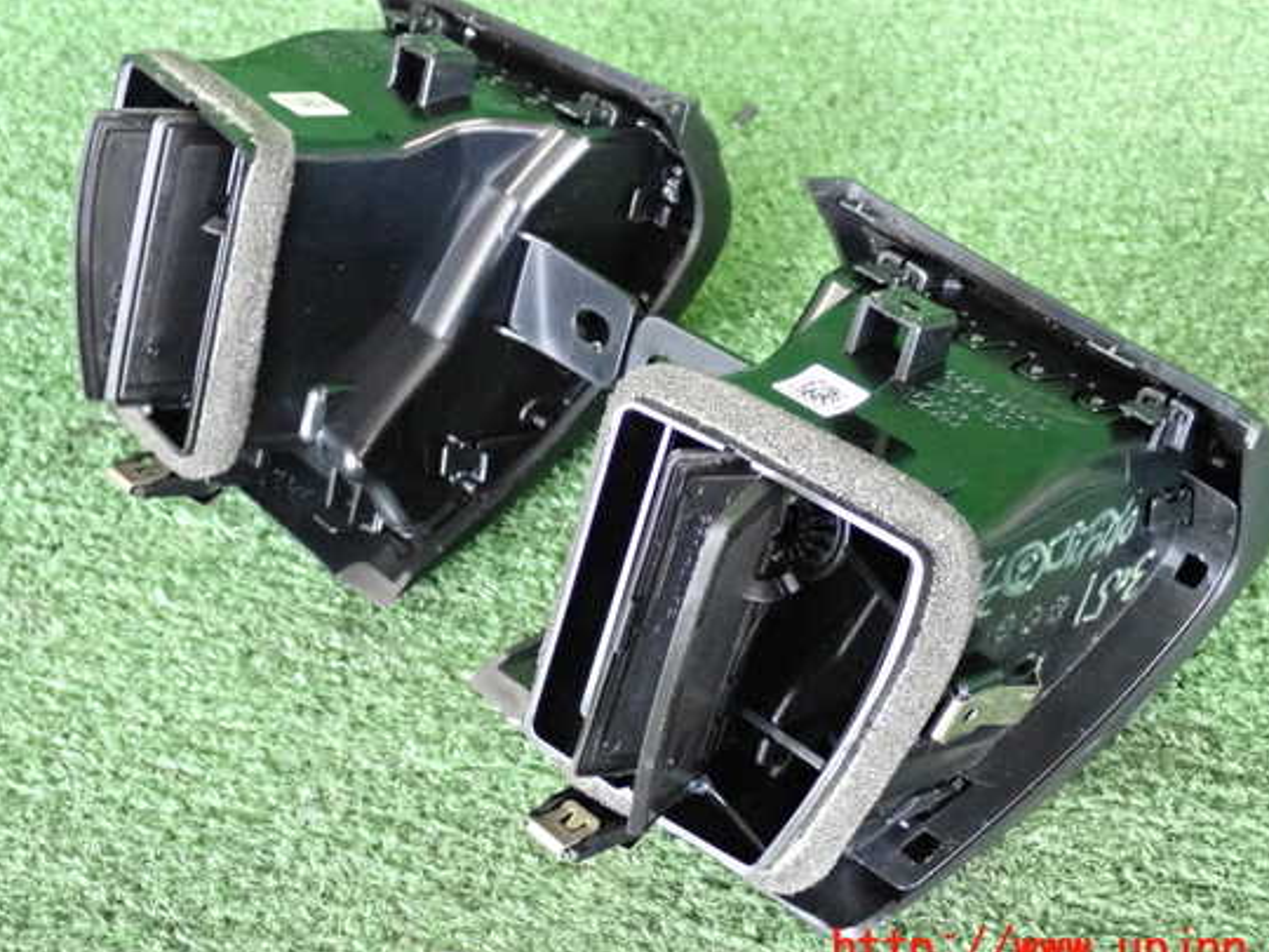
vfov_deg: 24.4
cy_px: 451
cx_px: 658
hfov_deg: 32.2
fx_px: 2200
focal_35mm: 60
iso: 3200
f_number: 3.3
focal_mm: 9.65
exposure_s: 1/125
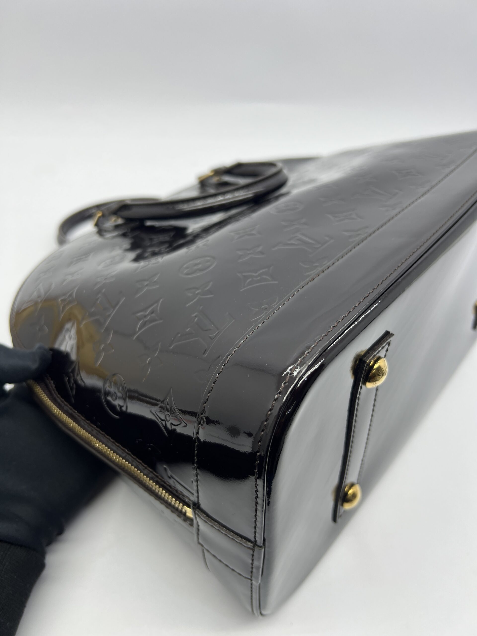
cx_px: 238
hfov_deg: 53.1
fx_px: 478
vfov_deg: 67.3
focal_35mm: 26
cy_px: 318
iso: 40
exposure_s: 1/100
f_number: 1.5
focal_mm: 5.7
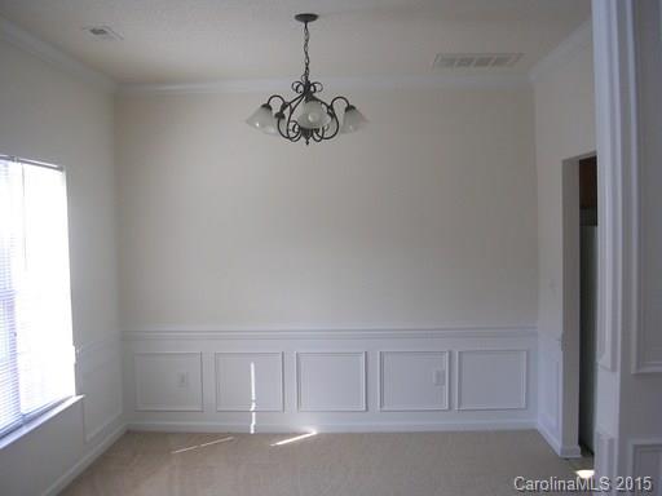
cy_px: 248
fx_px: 727
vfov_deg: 37.7
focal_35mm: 38
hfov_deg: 49.0
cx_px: 331
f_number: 2.8
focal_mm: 5.8
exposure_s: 1/73.8
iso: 50
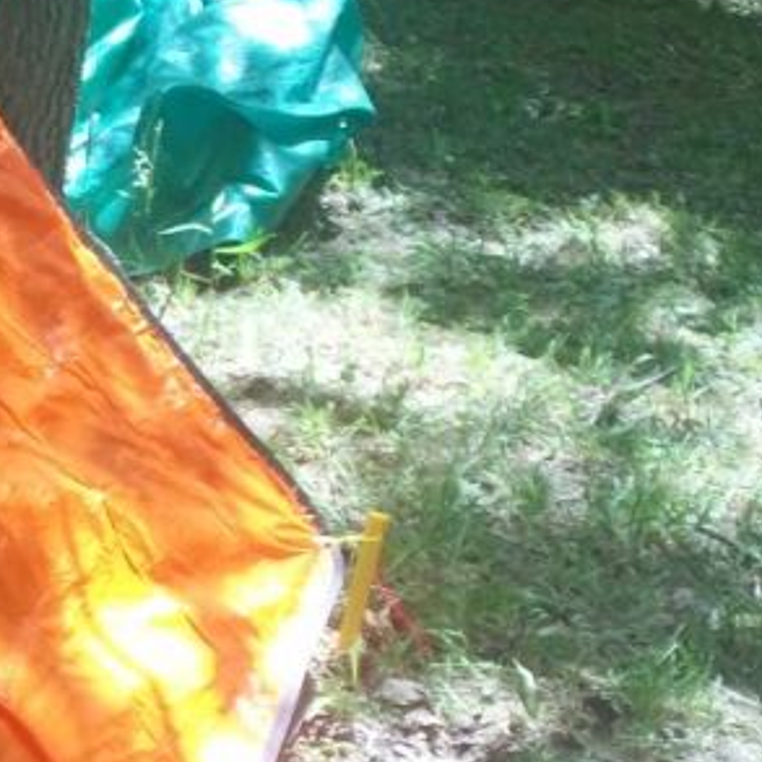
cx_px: -281
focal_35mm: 146
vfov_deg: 11.8
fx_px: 3636
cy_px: 791
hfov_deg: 11.6
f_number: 3.9
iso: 80
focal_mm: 10.1
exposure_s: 1/100
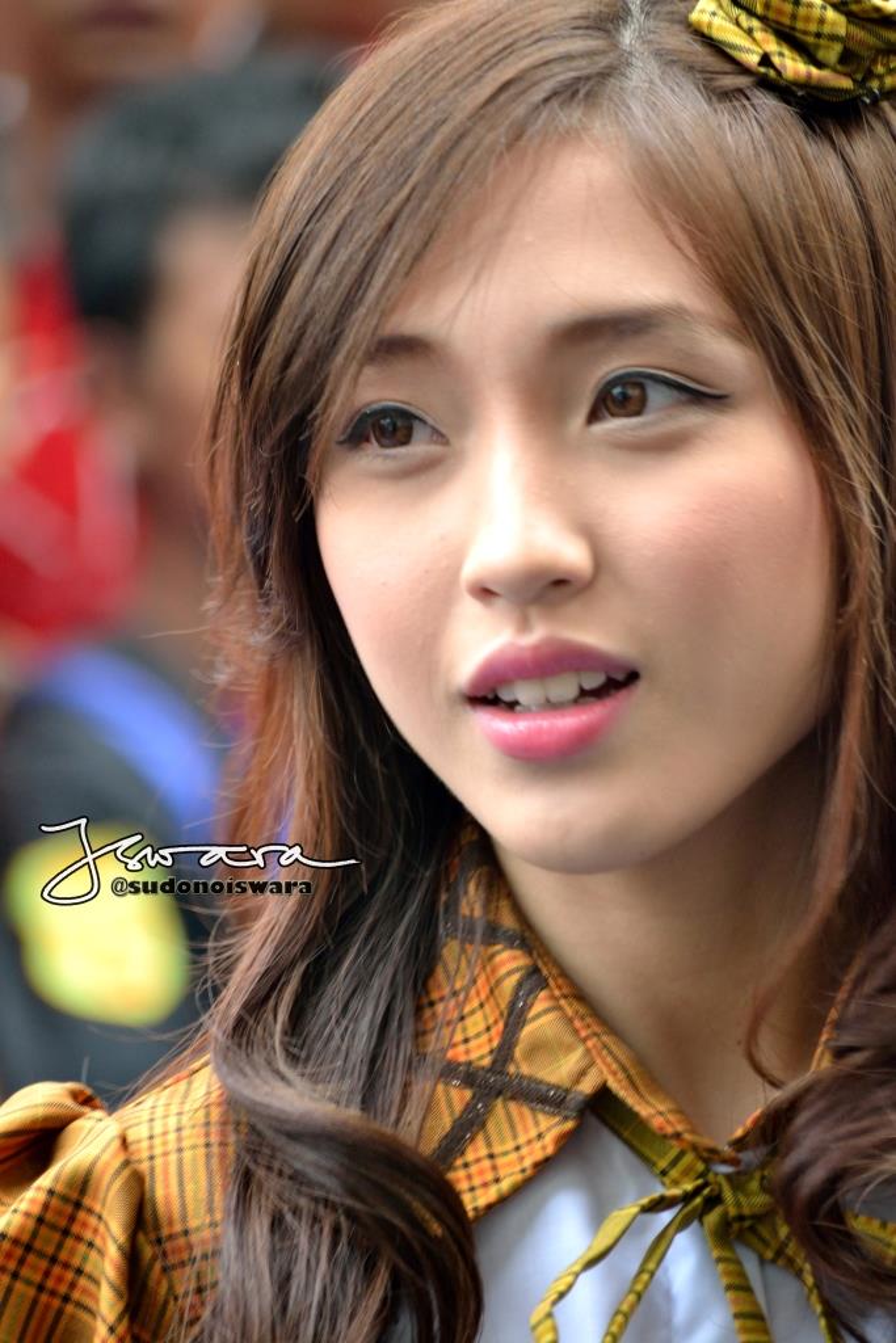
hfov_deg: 4.6
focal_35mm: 300
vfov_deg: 6.9
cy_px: 672
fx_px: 11195
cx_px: 448
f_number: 5.6
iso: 800
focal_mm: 200
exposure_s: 1/160
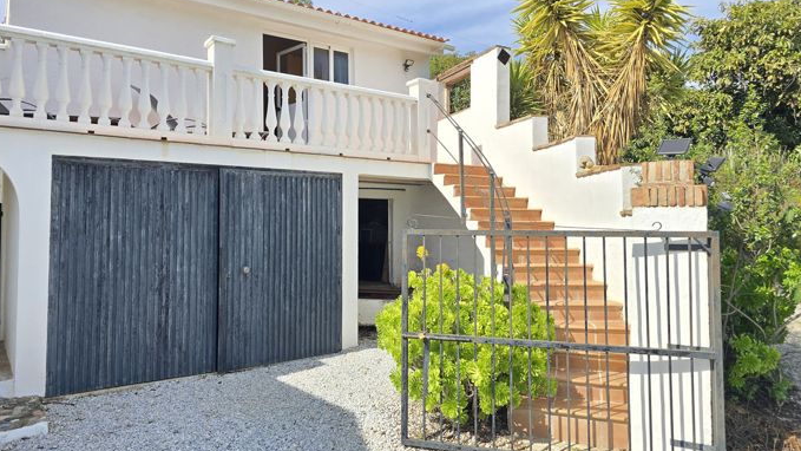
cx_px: 388
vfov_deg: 44.3
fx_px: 552
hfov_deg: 71.9
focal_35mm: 26
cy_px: 202
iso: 12
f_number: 1.7
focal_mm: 6.3
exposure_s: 1/664
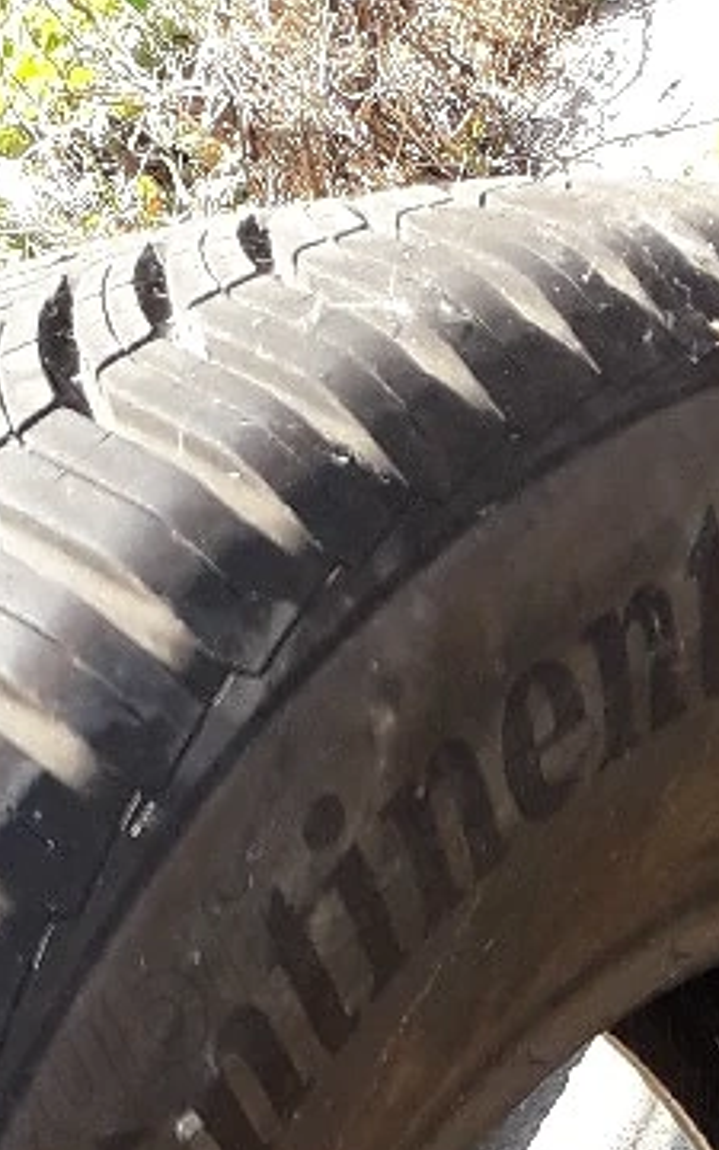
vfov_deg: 17.1
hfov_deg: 12.3
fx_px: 3323
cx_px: 489
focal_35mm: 106
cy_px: 1893
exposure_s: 1/312
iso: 40
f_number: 1.9
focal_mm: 3.6
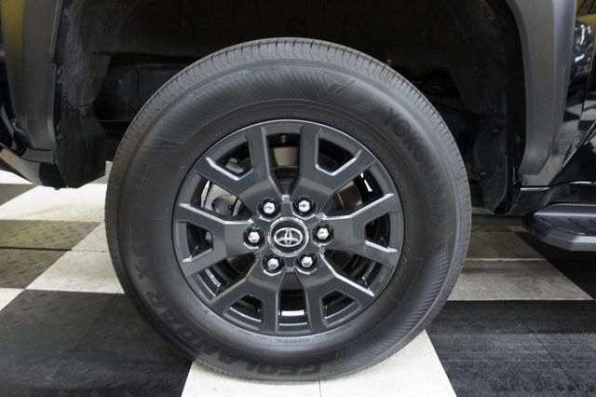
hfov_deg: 67.4
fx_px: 447
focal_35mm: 27
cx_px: 298
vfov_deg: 47.9
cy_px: 198
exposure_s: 1/30
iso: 1600
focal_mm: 18
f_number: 3.5
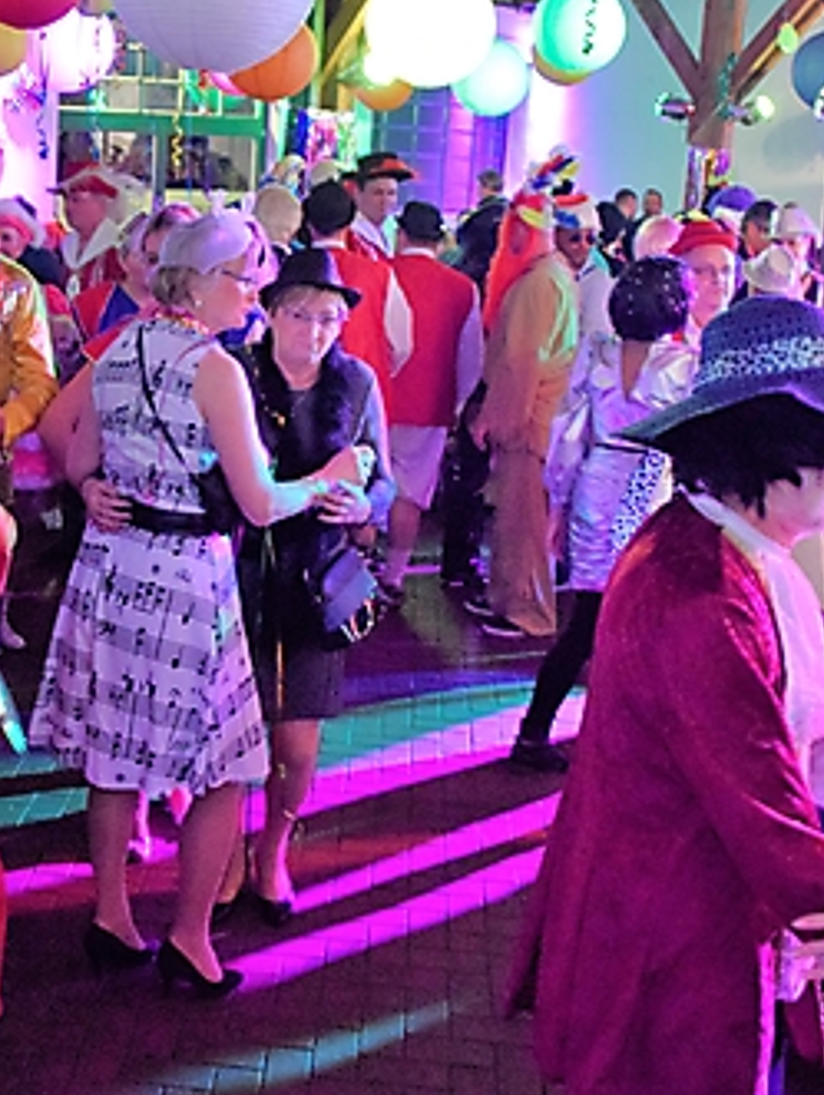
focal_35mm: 47
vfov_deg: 40.3
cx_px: 185
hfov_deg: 30.3
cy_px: 486
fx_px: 1489
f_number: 3.5
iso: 3600
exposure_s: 1/60
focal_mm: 18
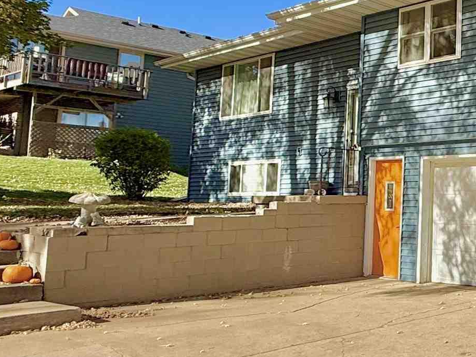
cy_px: 139
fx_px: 646
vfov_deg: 30.8
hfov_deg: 32.9
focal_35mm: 47
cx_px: 577
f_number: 2.2
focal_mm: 2.22
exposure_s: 1/1399
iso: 50
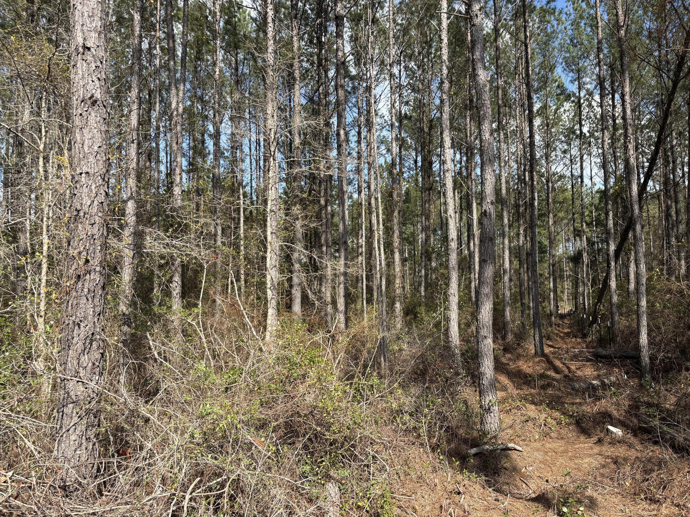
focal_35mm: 26
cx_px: 345
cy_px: 258
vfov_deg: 53.1
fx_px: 518
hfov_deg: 67.3
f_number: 1.6
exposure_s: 1/1499
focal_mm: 5.96
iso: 50
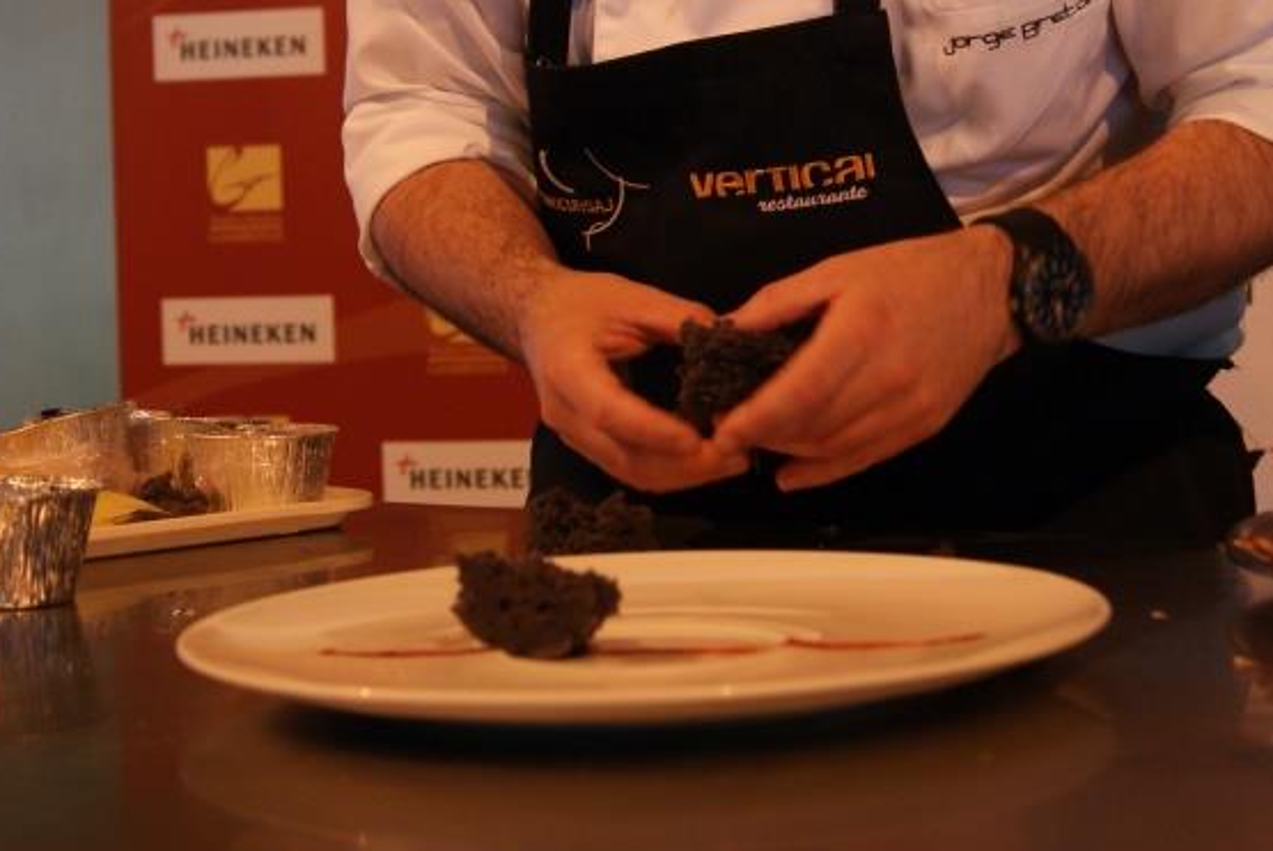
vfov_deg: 18.6
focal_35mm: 72
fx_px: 2548
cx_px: 702
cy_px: 86
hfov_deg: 28.0
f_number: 4.5
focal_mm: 26
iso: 400
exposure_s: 1/40
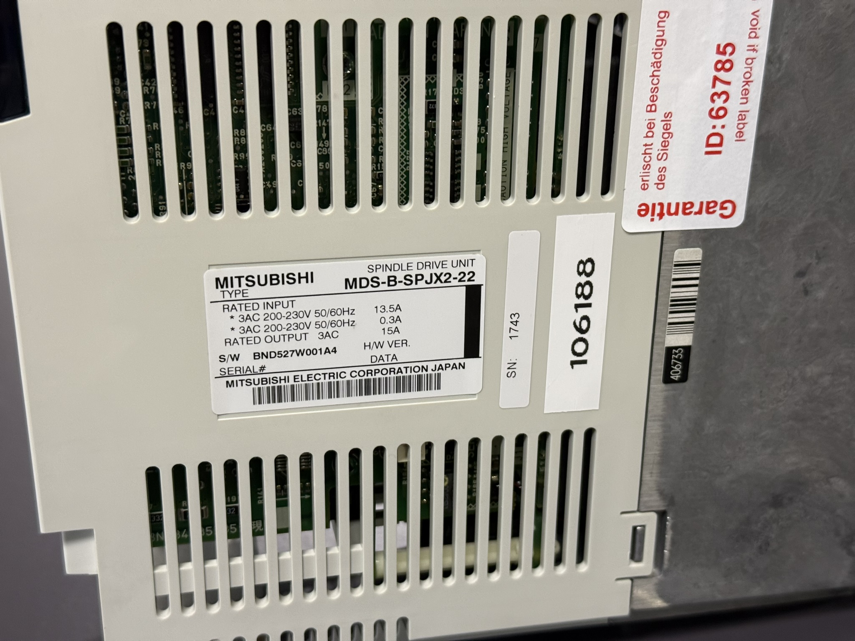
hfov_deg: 39.7
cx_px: 428
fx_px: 1186
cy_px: 320
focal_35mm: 48
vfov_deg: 30.3
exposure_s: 1/50
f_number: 1.78
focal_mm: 6.76
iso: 160
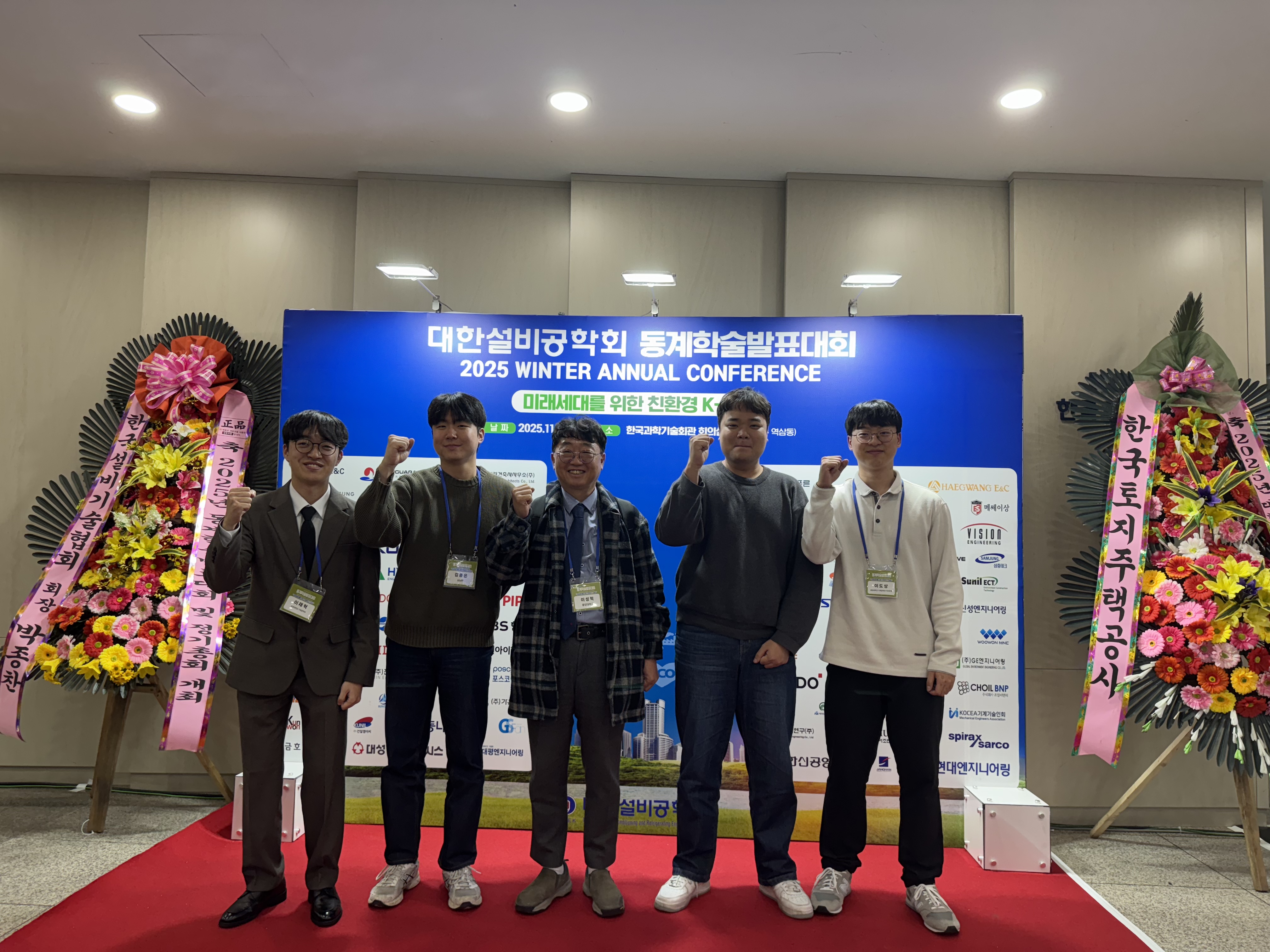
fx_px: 881
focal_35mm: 24
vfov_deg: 56.8
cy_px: 476
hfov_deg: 71.6
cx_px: 635
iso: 125
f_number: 1.78
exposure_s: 1/120
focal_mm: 6.76
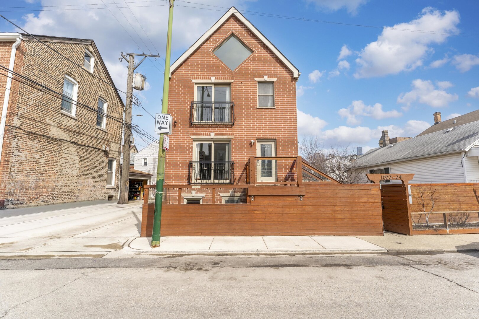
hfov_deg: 97.5
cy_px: 160
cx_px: 240
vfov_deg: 74.4
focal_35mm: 16
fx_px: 210
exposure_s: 1/500
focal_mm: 15.8
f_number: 9
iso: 200
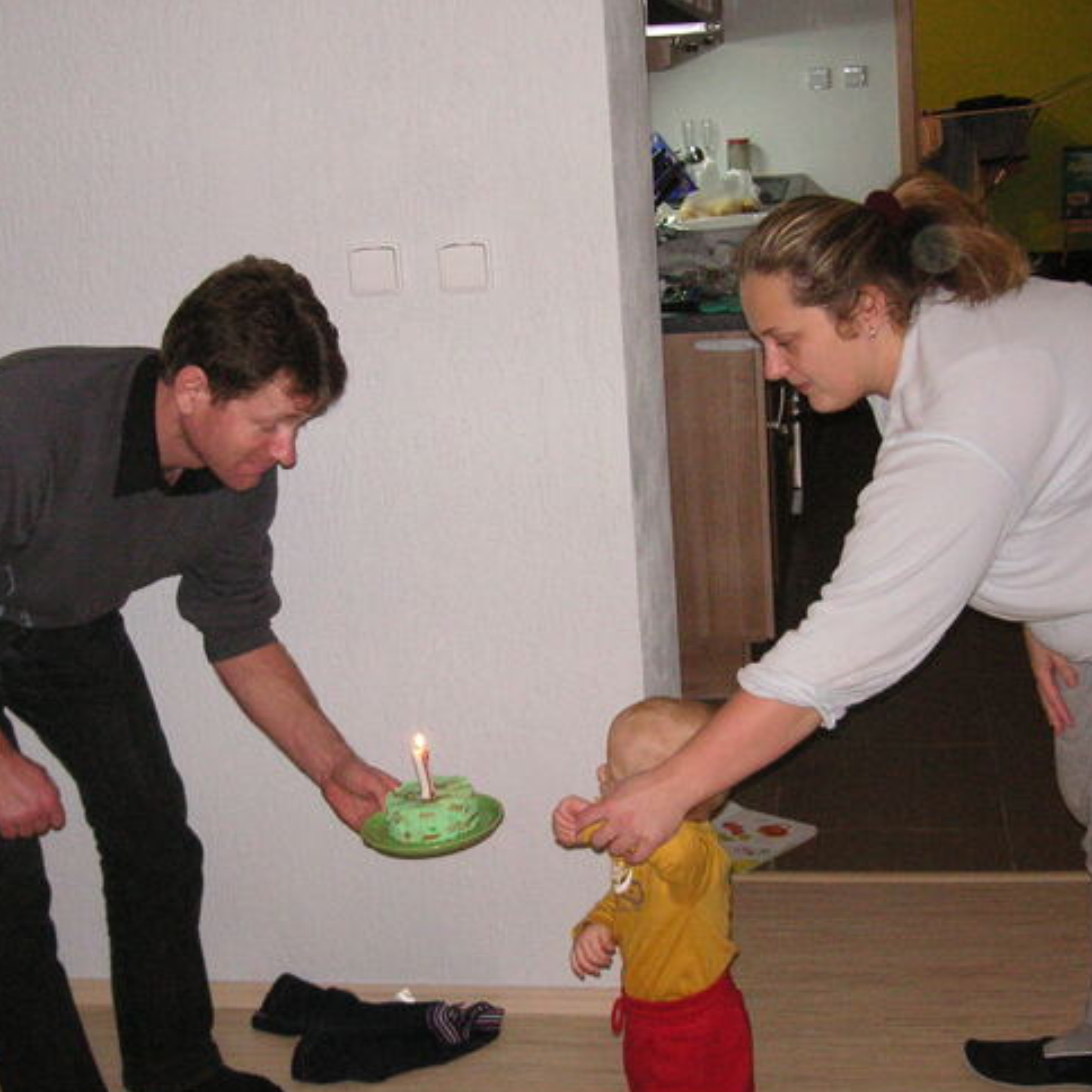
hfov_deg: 31.6
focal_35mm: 54
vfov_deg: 31.6
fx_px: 1927
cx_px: 490
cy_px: 605
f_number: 2.8
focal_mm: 6.1
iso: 160
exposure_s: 1/45
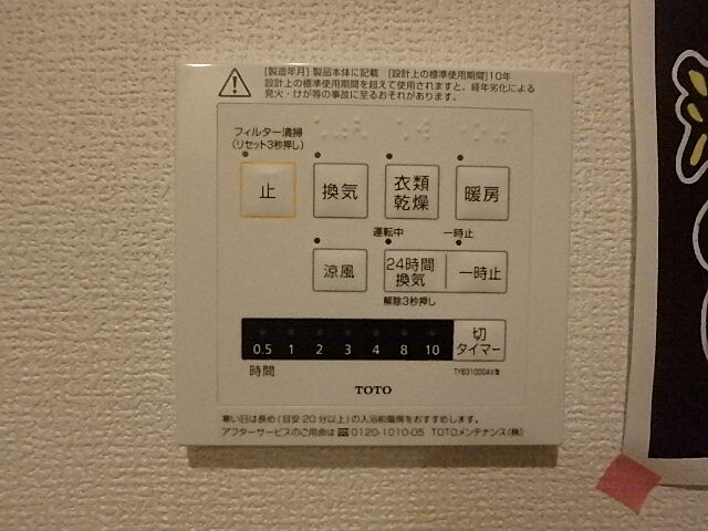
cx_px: 354
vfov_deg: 63.4
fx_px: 430
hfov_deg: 79.0
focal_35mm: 21
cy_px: 266
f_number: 3.5
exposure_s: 1/500
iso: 2500
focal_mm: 3.7
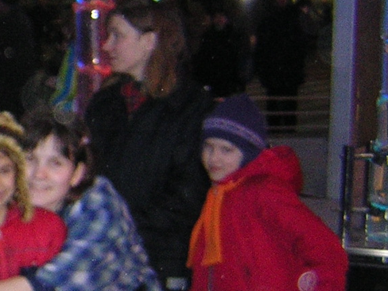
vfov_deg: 14.8
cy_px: 143
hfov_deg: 18.2
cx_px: -123
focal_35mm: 100
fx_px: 1121
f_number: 2.6
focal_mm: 4.7
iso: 400
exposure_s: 1/60.1
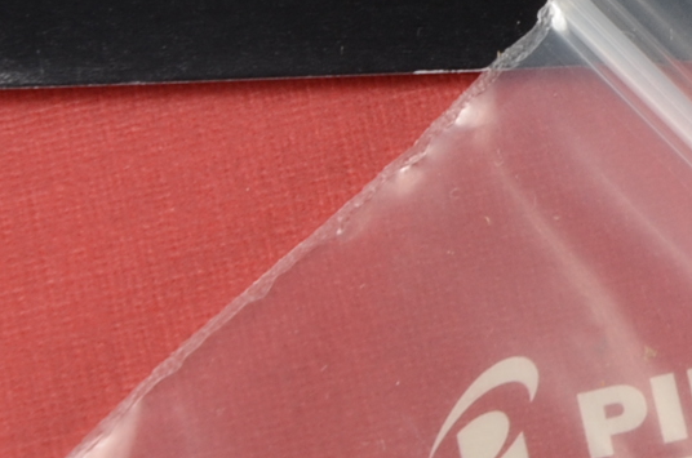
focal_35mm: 517
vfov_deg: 2.6
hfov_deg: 4.0
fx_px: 9923
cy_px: -326
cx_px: 1084
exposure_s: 1/125
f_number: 13
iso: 200
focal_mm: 75
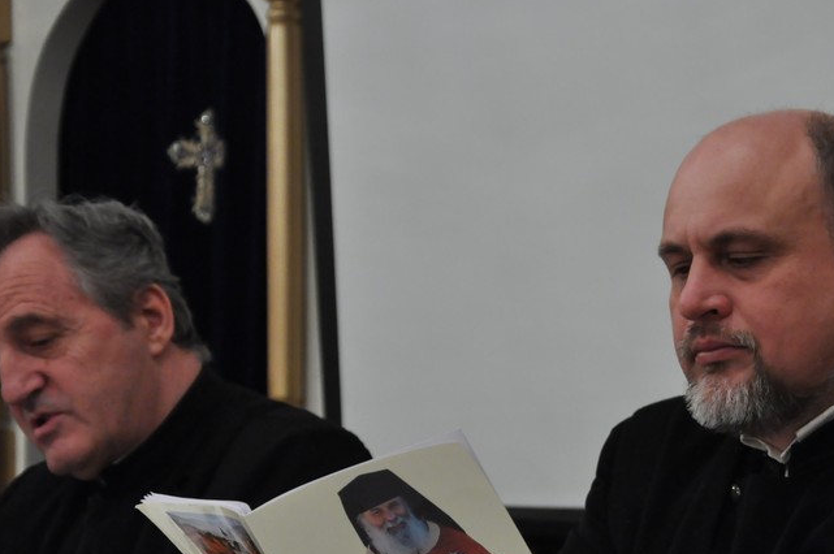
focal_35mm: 108
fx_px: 2495
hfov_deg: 18.8
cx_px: 640
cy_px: 407
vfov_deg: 12.6
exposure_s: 1/50
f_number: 4.8
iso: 1600
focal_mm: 45
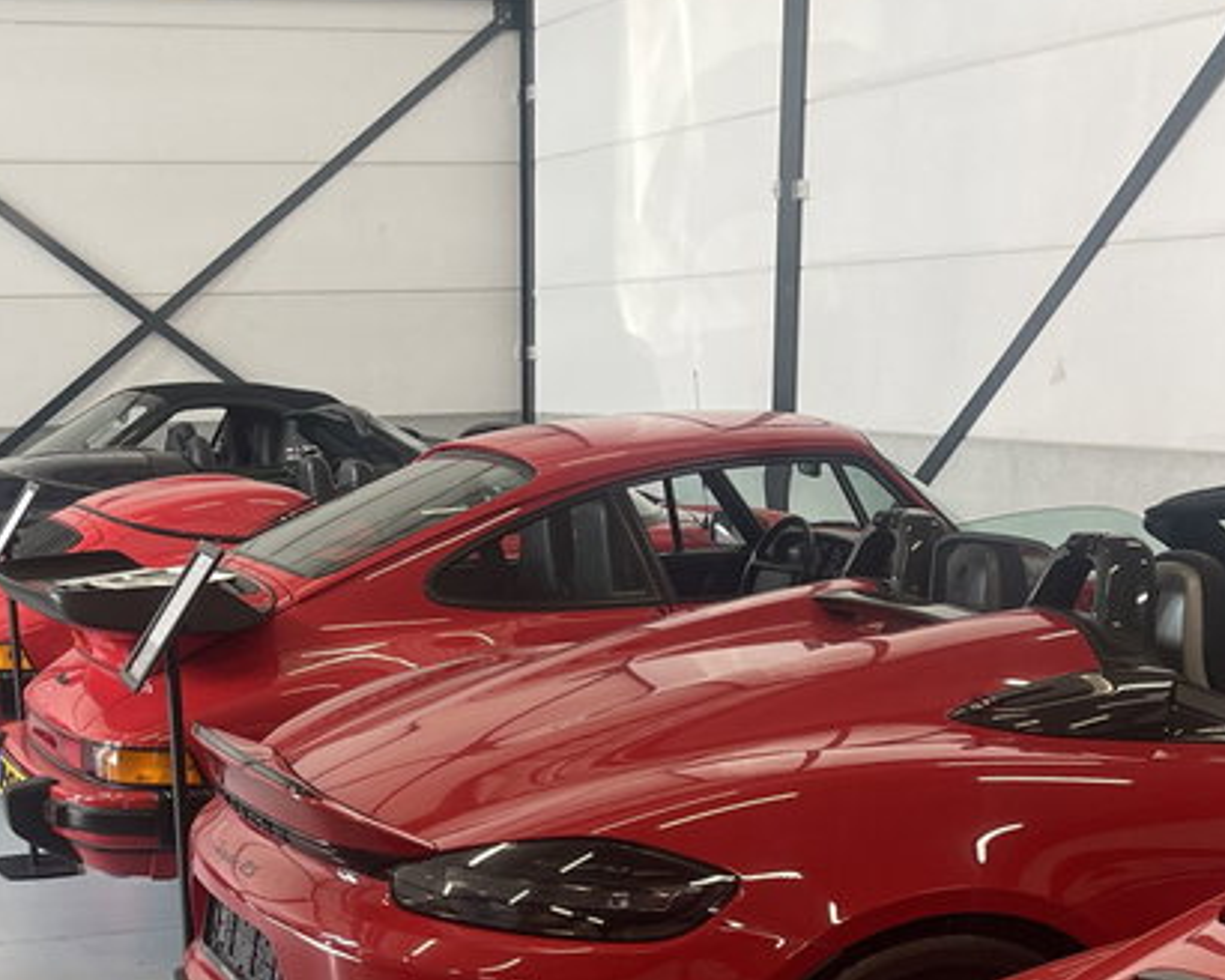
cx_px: 445
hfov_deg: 30.8
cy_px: 1079
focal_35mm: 61
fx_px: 2212
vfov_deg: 23.4
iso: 100
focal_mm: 5.1
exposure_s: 1/100
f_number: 1.6
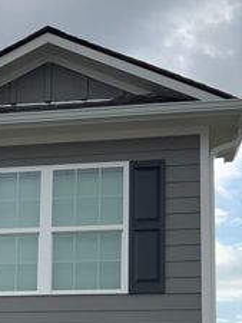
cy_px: 374
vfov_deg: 21.3
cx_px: -42
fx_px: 801
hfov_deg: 16.5
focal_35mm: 86
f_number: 1.8
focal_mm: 3
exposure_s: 1/1786
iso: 16
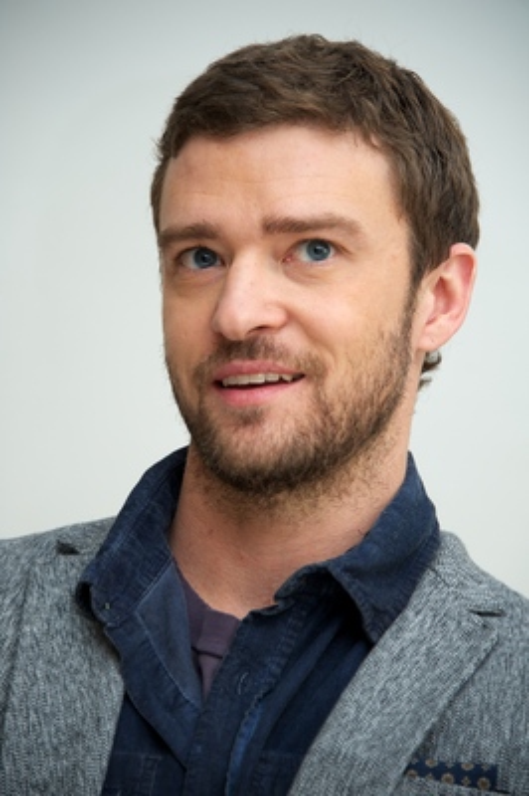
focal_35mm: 250
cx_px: 264
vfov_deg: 8.2
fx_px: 5520
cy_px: 398
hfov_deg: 5.5
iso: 400
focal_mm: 250
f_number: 6.3
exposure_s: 1/60
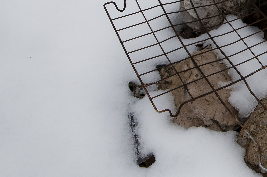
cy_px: 27
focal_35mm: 110
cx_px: 278
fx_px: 816
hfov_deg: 18.0
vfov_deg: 12.3
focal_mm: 31
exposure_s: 1/400
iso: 200
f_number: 10
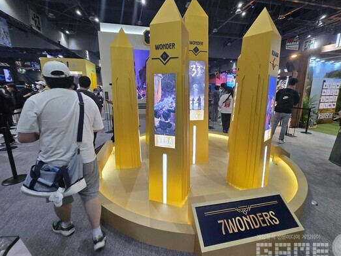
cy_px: 124
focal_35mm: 15
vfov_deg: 81.7
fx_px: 148
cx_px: 174
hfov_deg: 98.2
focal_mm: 1.7
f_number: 2.2
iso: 160
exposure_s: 1/60
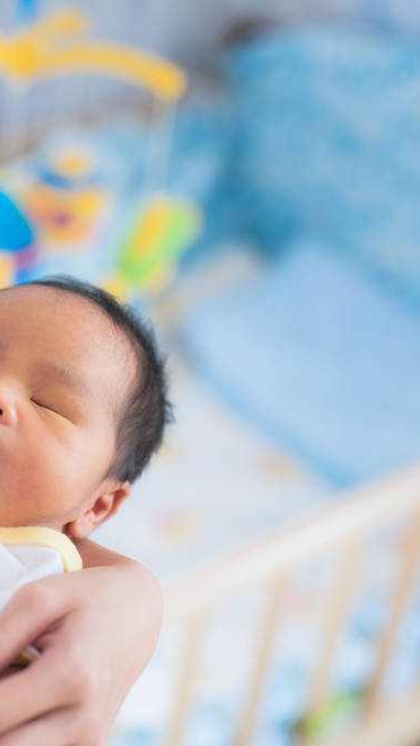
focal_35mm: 79
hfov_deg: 15.1
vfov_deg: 26.8
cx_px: 37
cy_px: 374
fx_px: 1564
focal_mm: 50
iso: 800
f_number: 2
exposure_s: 1/100
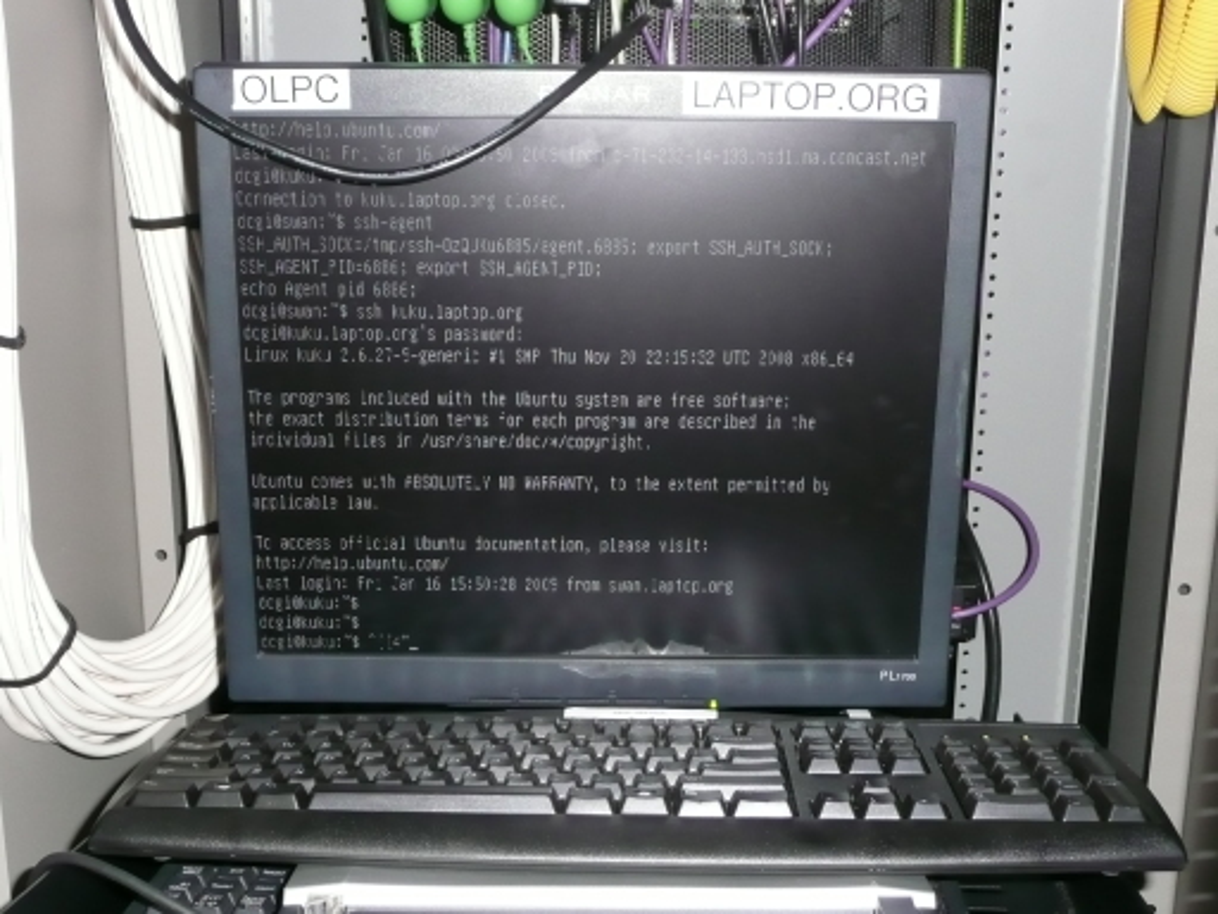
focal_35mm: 48
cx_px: 609
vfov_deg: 30.3
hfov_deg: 39.7
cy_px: 457
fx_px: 1689
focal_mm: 7.8
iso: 250
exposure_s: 1/30
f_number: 4.2
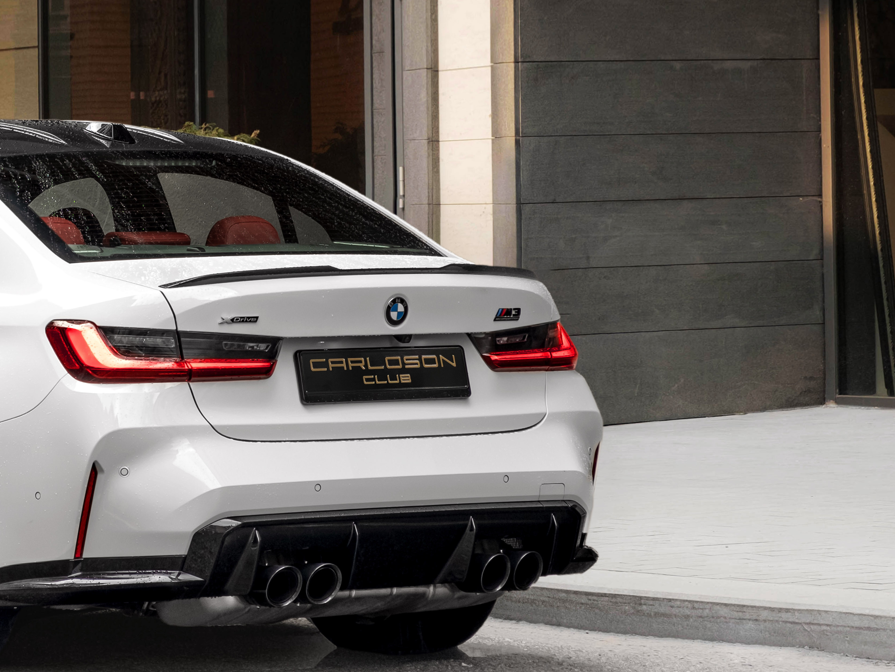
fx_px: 4447
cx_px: -91
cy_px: 158
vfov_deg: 8.6
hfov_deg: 11.3
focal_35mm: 172
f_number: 5.6
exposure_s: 1/60
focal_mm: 51.6
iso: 500
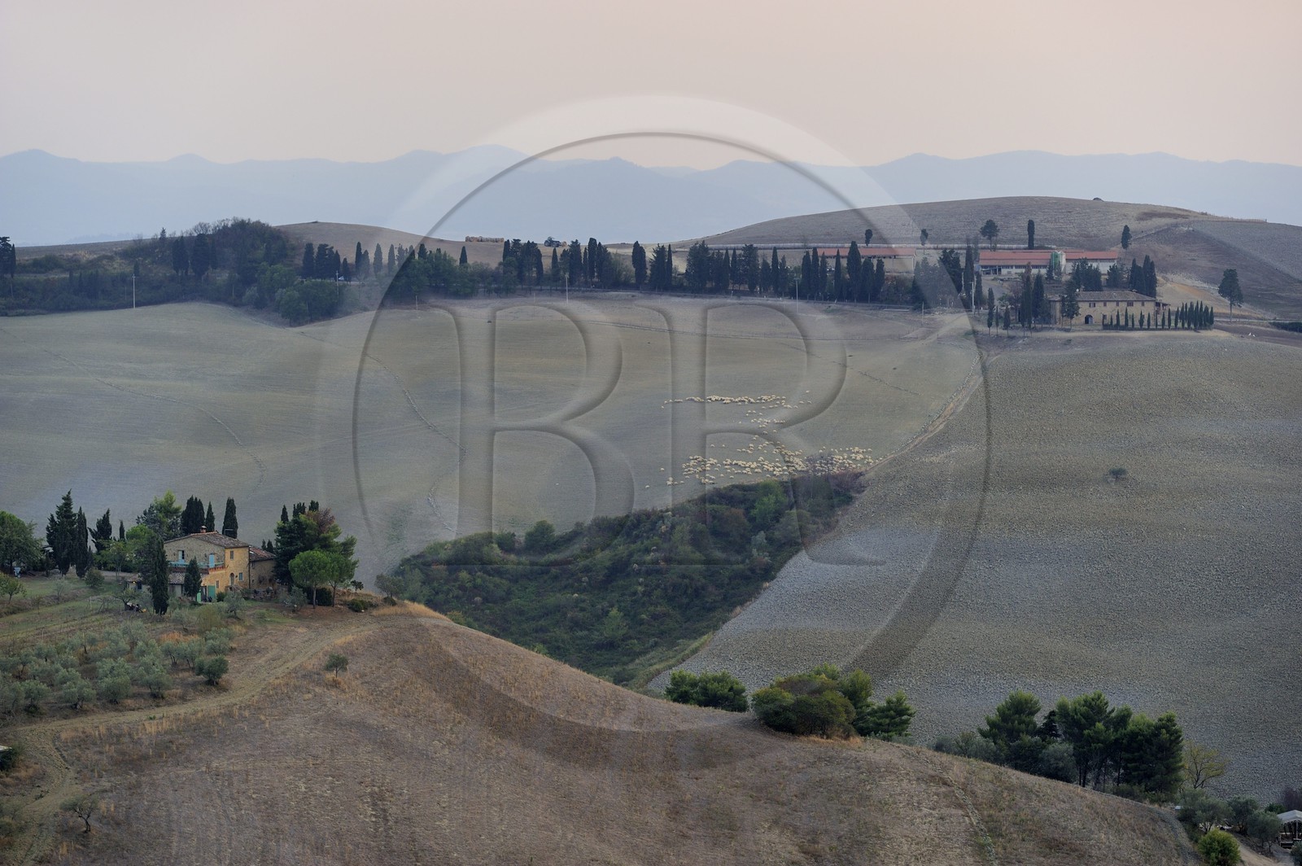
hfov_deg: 15.2
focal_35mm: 135
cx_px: 651
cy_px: 433
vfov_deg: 10.1
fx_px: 4878
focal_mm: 135
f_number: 5
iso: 400
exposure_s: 1/160
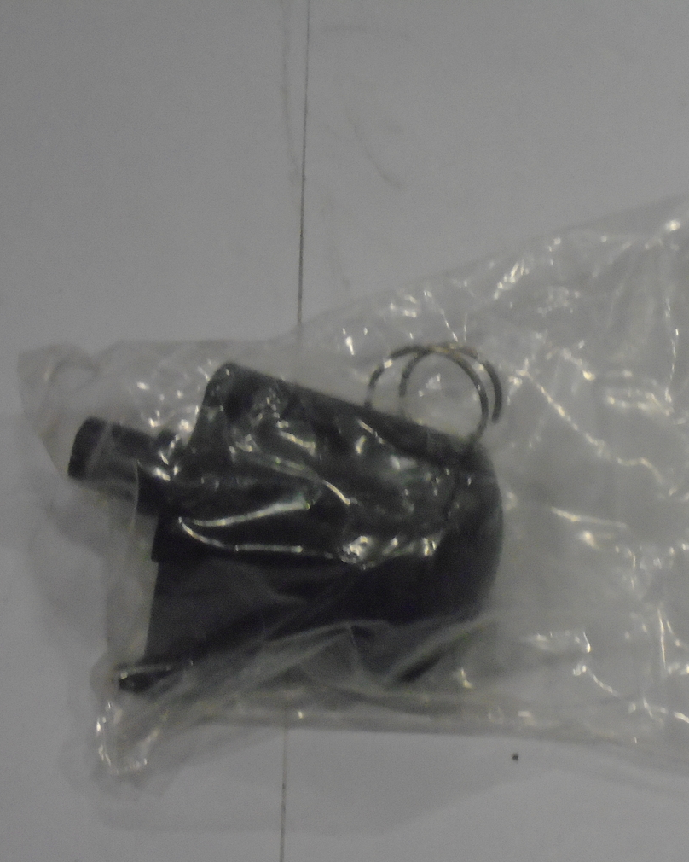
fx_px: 5123
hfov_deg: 7.7
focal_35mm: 201
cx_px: 630
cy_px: 504
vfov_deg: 9.6
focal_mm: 23
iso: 800
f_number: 6.4
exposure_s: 1/25
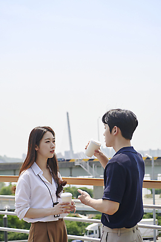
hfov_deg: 19.7
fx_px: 464
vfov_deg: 29.3
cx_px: 80
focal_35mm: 69
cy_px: 121
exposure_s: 1/800
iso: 160
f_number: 4.5
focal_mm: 58
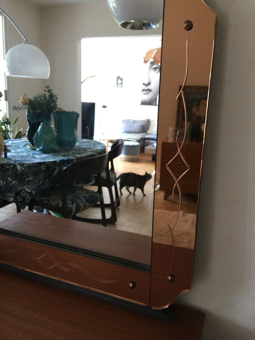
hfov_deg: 48.2
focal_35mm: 29
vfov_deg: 61.7
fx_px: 285
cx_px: 128
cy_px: 170
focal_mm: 4.15
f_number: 2.2
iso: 64
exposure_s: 1/17
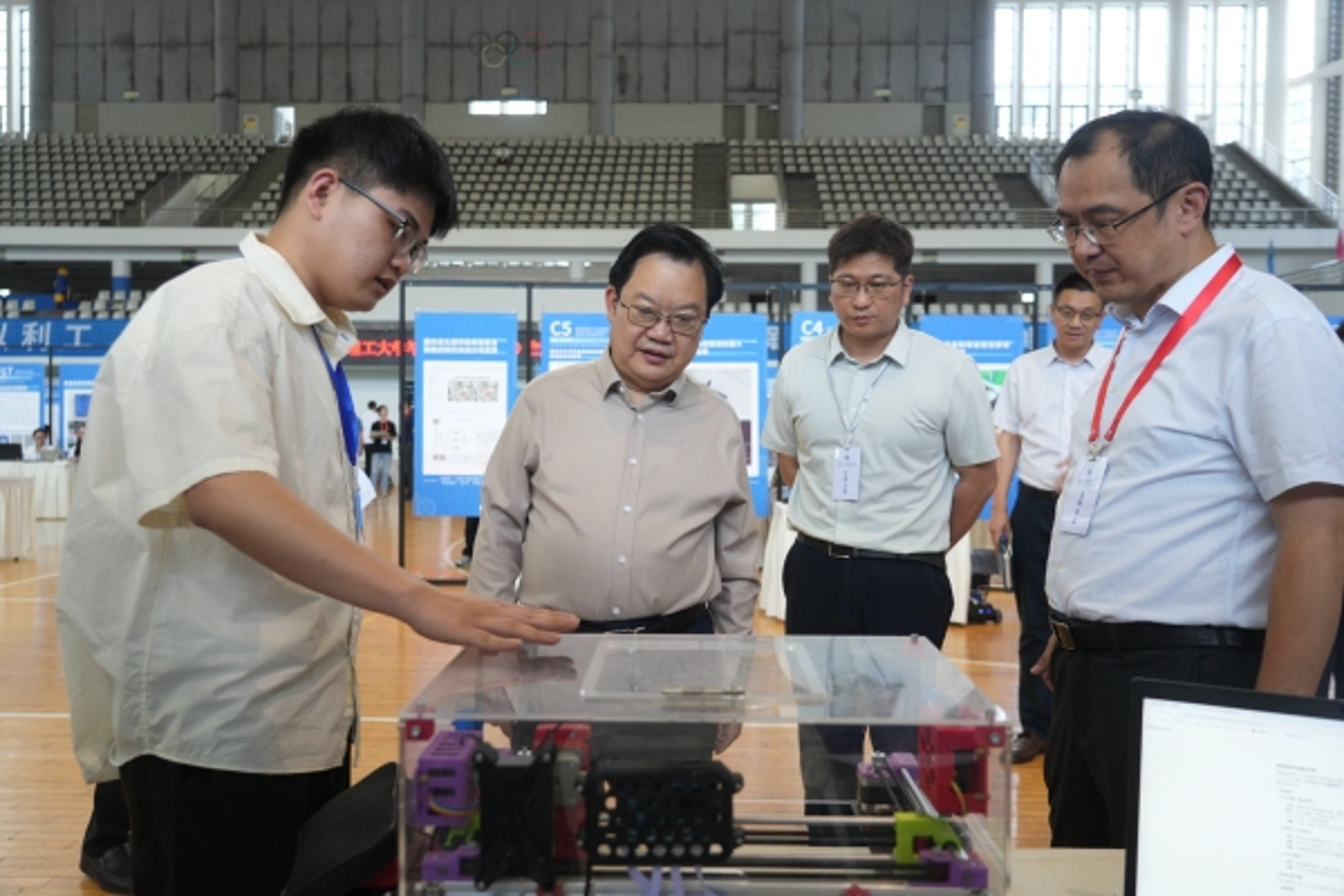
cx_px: 672
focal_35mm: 29
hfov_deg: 63.7
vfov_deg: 45.0
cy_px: 448
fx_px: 1083
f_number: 4
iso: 1250
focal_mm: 29
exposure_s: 1/160
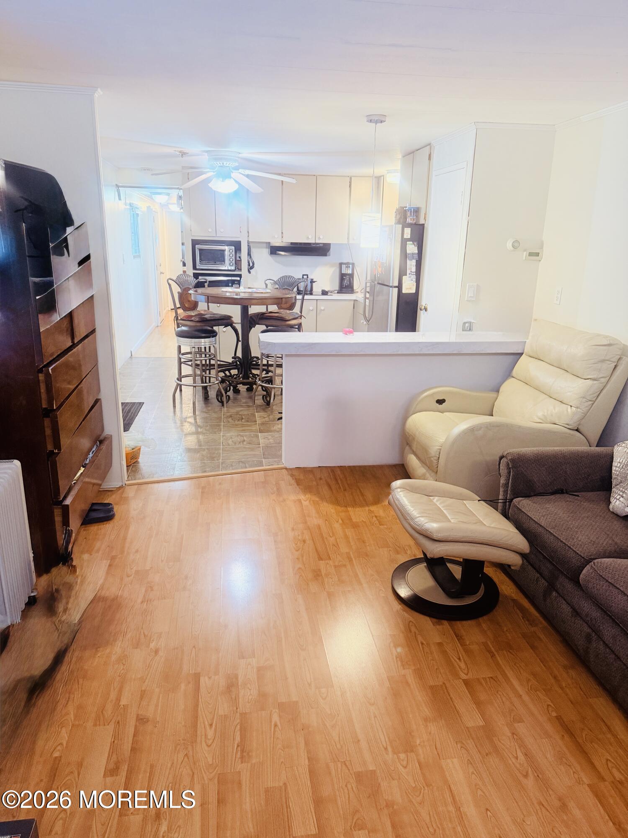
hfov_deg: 56.8
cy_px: 419
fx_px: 581
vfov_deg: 71.6
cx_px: 314
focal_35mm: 24
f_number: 1.78
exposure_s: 1/60
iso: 200
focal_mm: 6.76
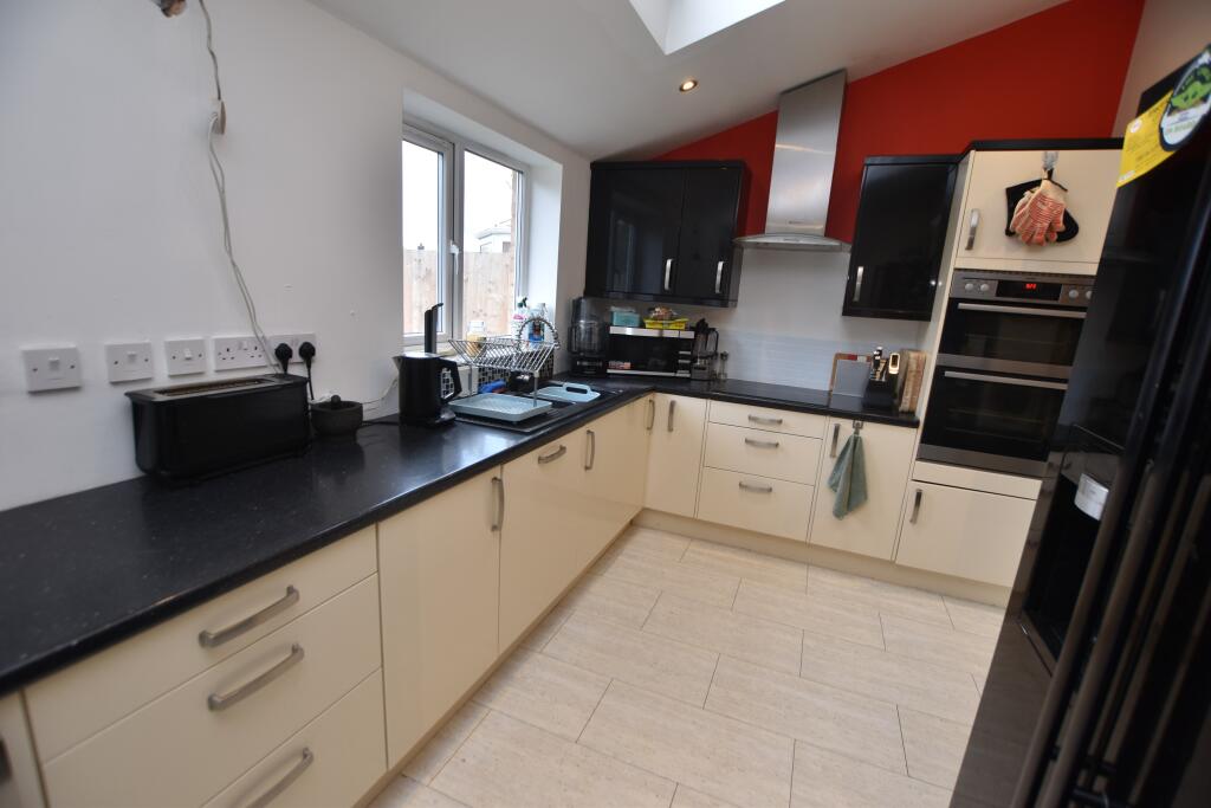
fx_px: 505
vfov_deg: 77.3
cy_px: 404
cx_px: 606
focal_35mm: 15
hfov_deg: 100.4
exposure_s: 1/30
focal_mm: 10
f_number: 3.5
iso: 100
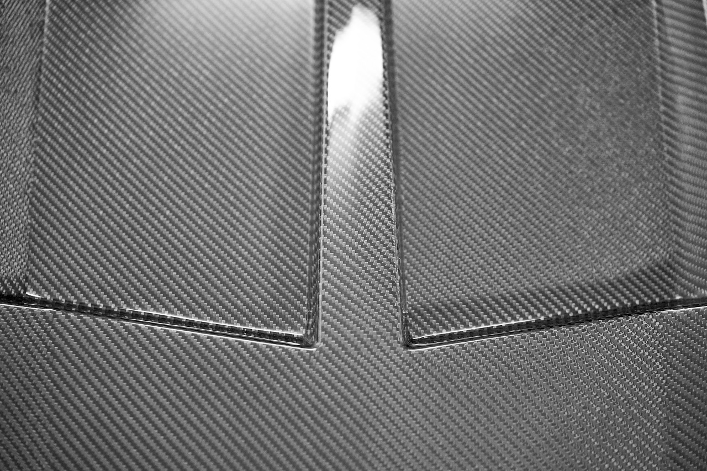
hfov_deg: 27.0
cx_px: 354
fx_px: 1473
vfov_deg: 18.2
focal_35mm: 75
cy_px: 236
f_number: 2.8
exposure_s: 1/125
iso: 2000
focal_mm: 75
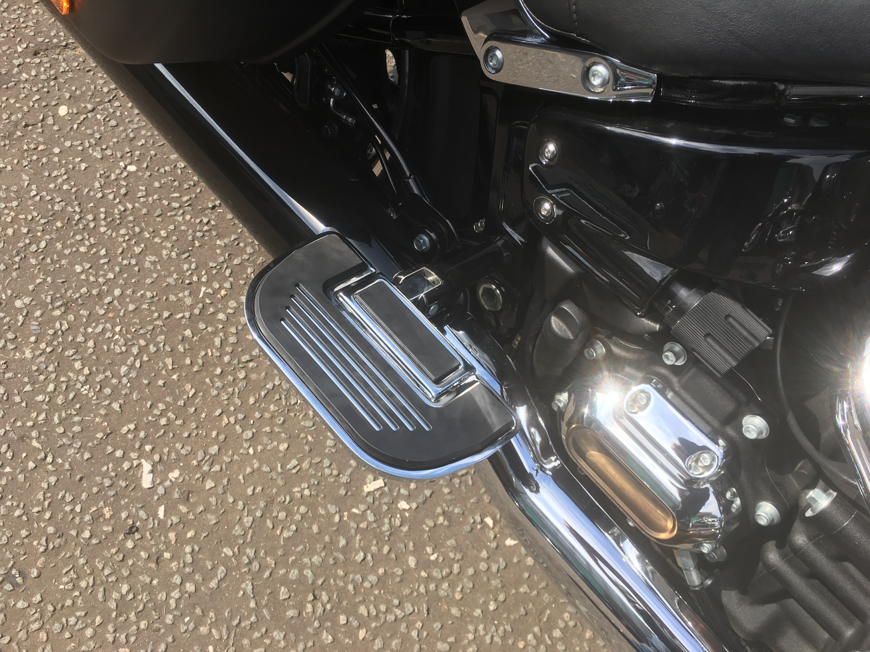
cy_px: 326
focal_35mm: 29
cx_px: 435
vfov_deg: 48.2
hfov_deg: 61.7
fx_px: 729
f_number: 2.2
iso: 25
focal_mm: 4.15
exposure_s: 1/481
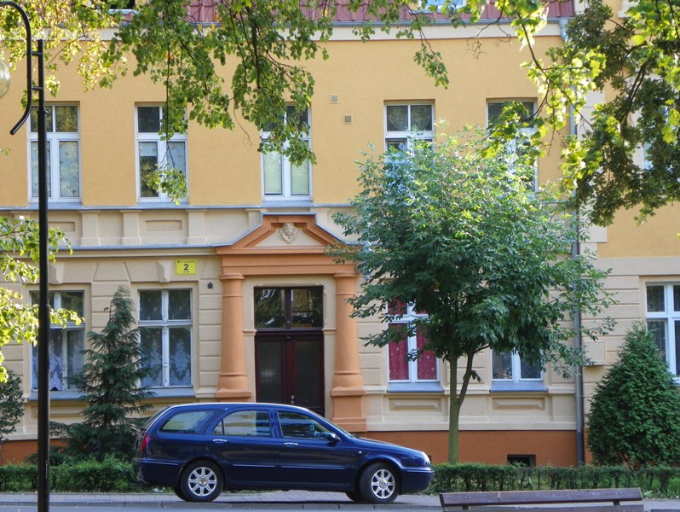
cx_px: 340
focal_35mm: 148
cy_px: 256
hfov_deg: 13.3
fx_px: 2910
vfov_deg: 10.0
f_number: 4.5
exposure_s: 1/50
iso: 80
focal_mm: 26.4
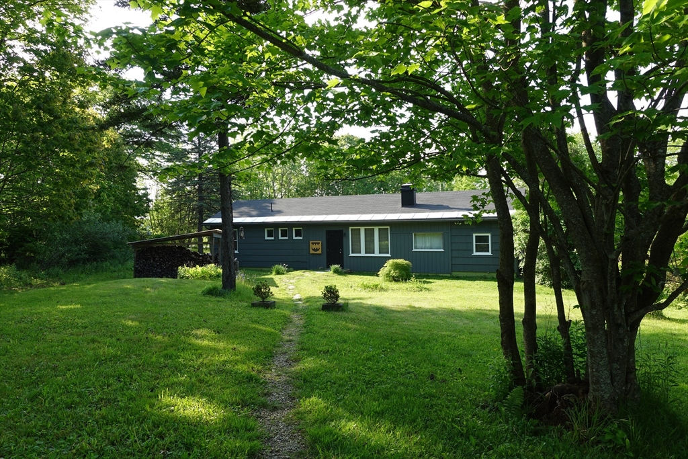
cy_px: 230
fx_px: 459
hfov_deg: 73.7
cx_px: 344
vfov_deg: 53.1
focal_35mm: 24
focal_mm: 9.4
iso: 125
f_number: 5.6
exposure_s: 1/100
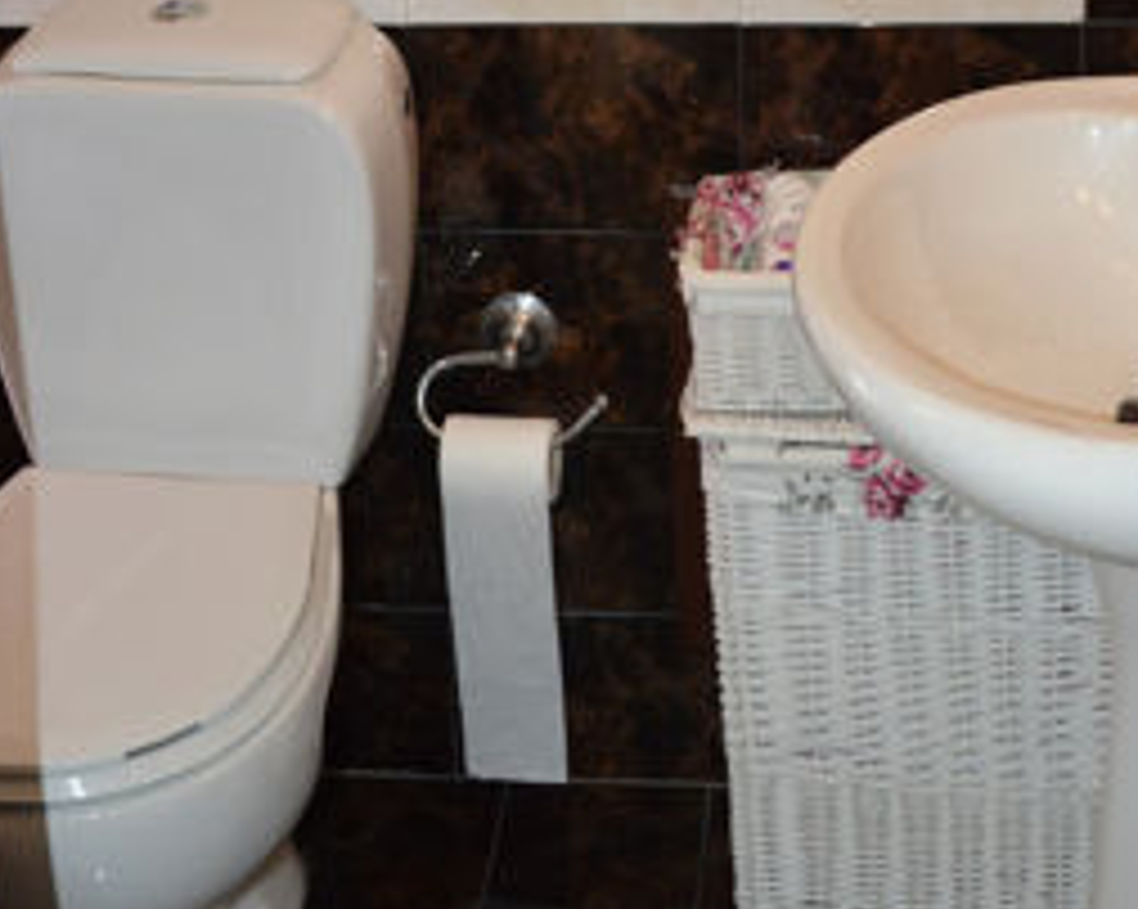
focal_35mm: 71
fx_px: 2389
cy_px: 36
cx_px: 627
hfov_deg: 26.8
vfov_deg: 20.9
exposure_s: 1/60
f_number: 3.8
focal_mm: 24
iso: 400
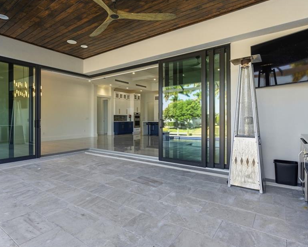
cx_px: 144
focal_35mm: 20
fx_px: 182
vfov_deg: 68.1
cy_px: 119
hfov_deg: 80.3
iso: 400
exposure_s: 1/160
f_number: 9
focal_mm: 16
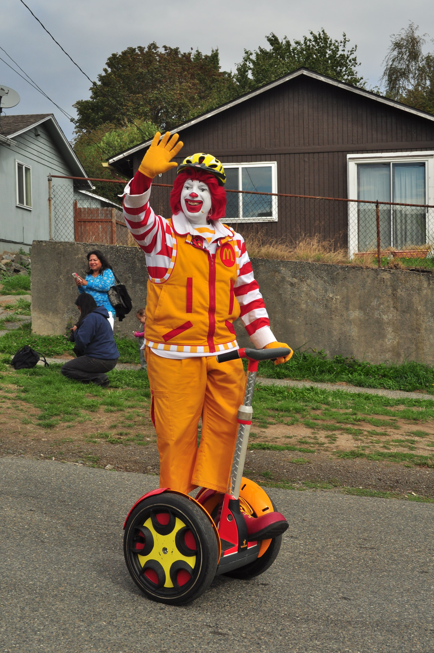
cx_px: 217
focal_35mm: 51
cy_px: 326
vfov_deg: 38.9
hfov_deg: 26.4
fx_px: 925
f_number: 11
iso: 200
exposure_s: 1/500
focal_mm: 34
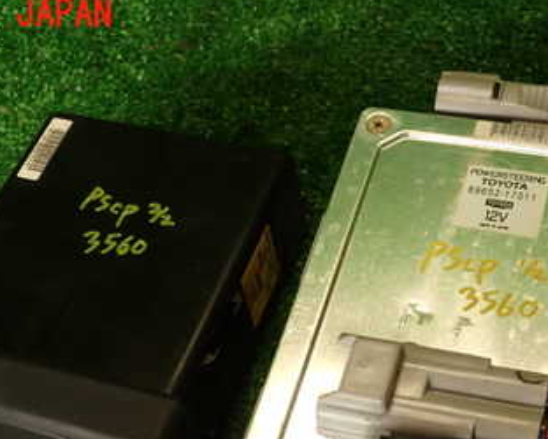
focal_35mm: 60
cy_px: 388
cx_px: 320
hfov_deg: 31.4
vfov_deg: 24.7
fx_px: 974
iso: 160
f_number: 2.4
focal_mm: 5.79
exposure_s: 1/60
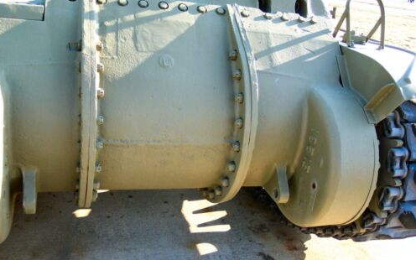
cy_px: 132
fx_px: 442
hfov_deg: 50.4
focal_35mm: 39
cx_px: 208
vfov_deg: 32.8
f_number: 2.8
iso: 120
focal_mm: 8
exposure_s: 1/250
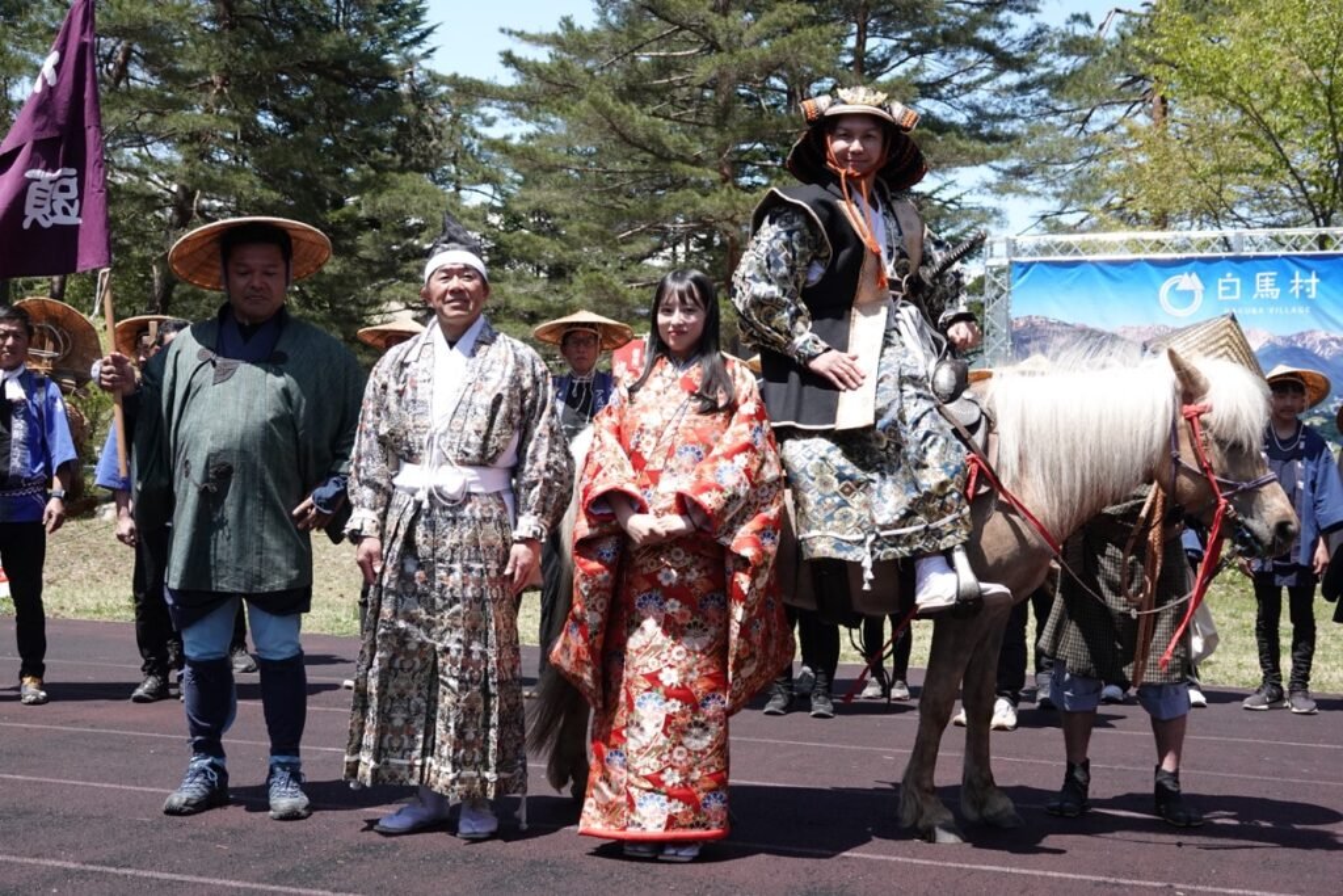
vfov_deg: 30.5
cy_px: 448
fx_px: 1642
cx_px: 672
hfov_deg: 44.5
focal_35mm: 44
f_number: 3.2
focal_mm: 16.31
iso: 250
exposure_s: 1/640
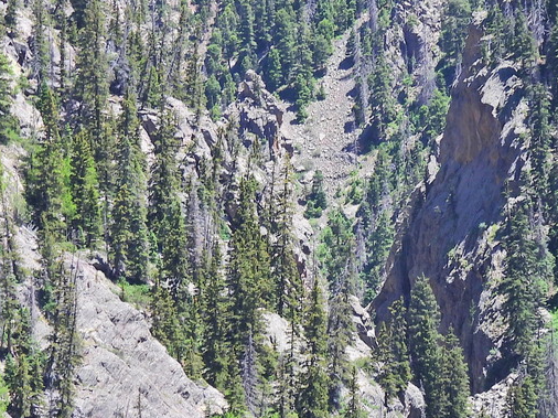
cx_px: 323
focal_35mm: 291
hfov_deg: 6.8
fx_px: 4689
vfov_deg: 5.1
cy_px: 210
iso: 100
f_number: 4
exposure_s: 1/400
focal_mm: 20.5
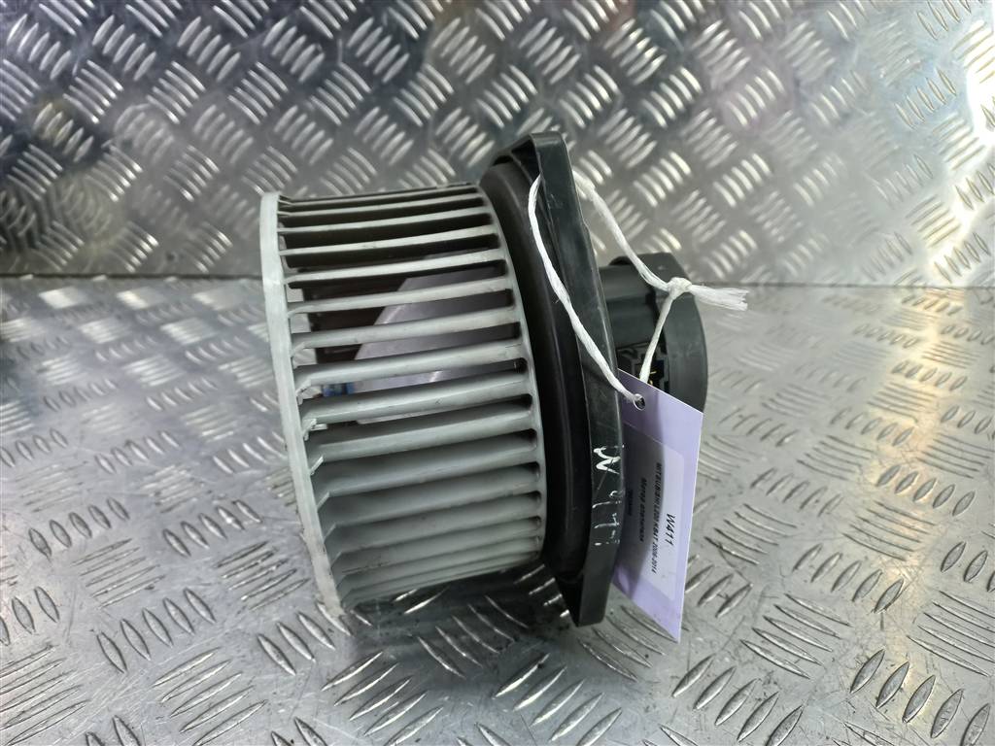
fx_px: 719
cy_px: 373
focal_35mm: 25
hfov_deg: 69.4
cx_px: 498
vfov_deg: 54.9
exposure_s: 1/50
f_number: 1.8
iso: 80
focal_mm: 4.6
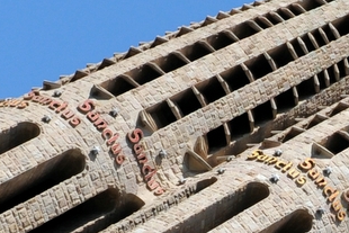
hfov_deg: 10.9
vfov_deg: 7.3
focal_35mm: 186
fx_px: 1804
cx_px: 418
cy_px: 369
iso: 200
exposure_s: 1/1250
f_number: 5.6
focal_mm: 24
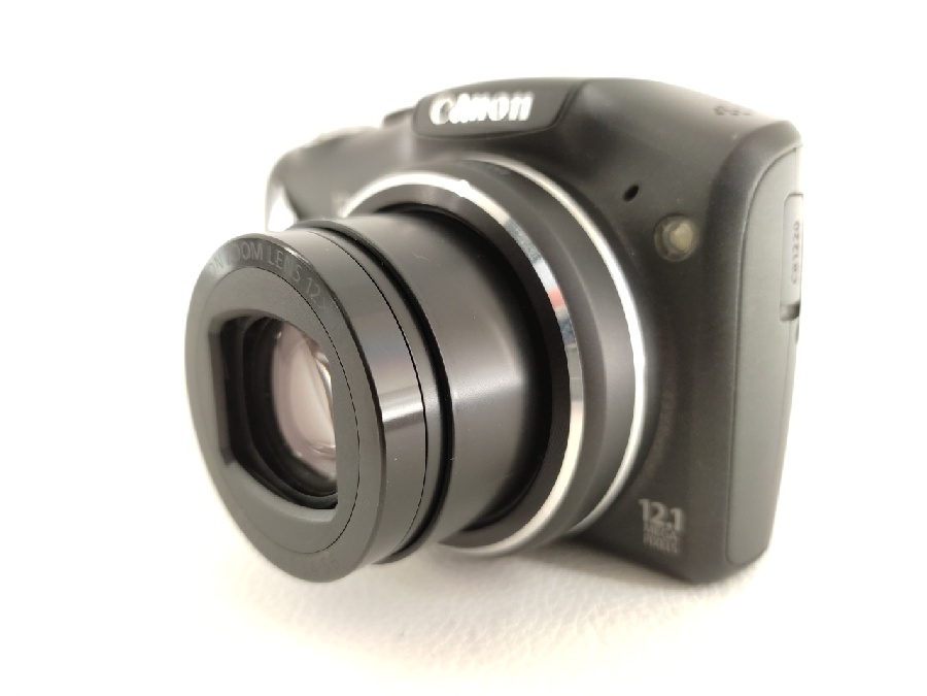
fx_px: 696
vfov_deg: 53.1
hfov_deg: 67.3
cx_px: 464
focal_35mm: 26
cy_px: 348
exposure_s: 1/90
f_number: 1.79
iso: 270
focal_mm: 4.74
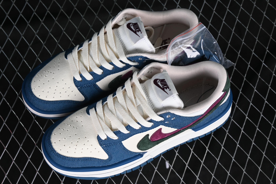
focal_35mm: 75
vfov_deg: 18.2
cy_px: 92
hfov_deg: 27.0
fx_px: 575
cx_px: 138
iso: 160
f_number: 8
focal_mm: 50
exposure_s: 1/60
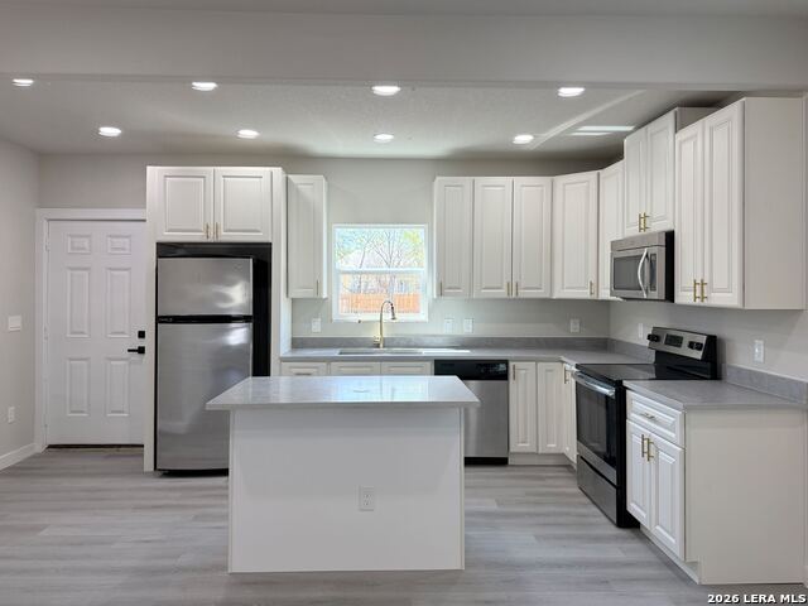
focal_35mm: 24
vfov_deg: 56.8
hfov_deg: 71.6
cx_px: 404
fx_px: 560
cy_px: 303
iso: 125
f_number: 1.78
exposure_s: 1/243
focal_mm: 6.76
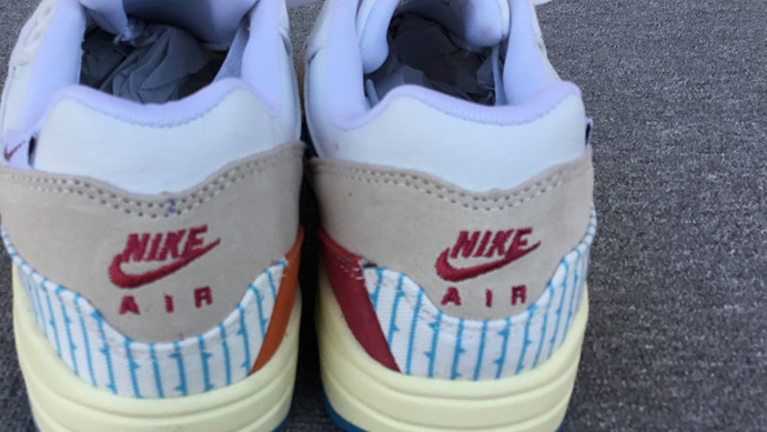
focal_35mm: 44
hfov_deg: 46.3
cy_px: 184
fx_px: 895
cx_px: 336
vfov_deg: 27.1
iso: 25
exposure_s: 1/191
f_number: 2.4
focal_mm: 3.3
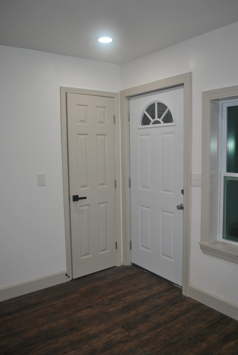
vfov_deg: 61.9
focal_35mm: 30
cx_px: 119
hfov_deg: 43.7
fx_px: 297
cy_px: 178
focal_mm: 20
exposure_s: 1/60
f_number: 3.8
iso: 200
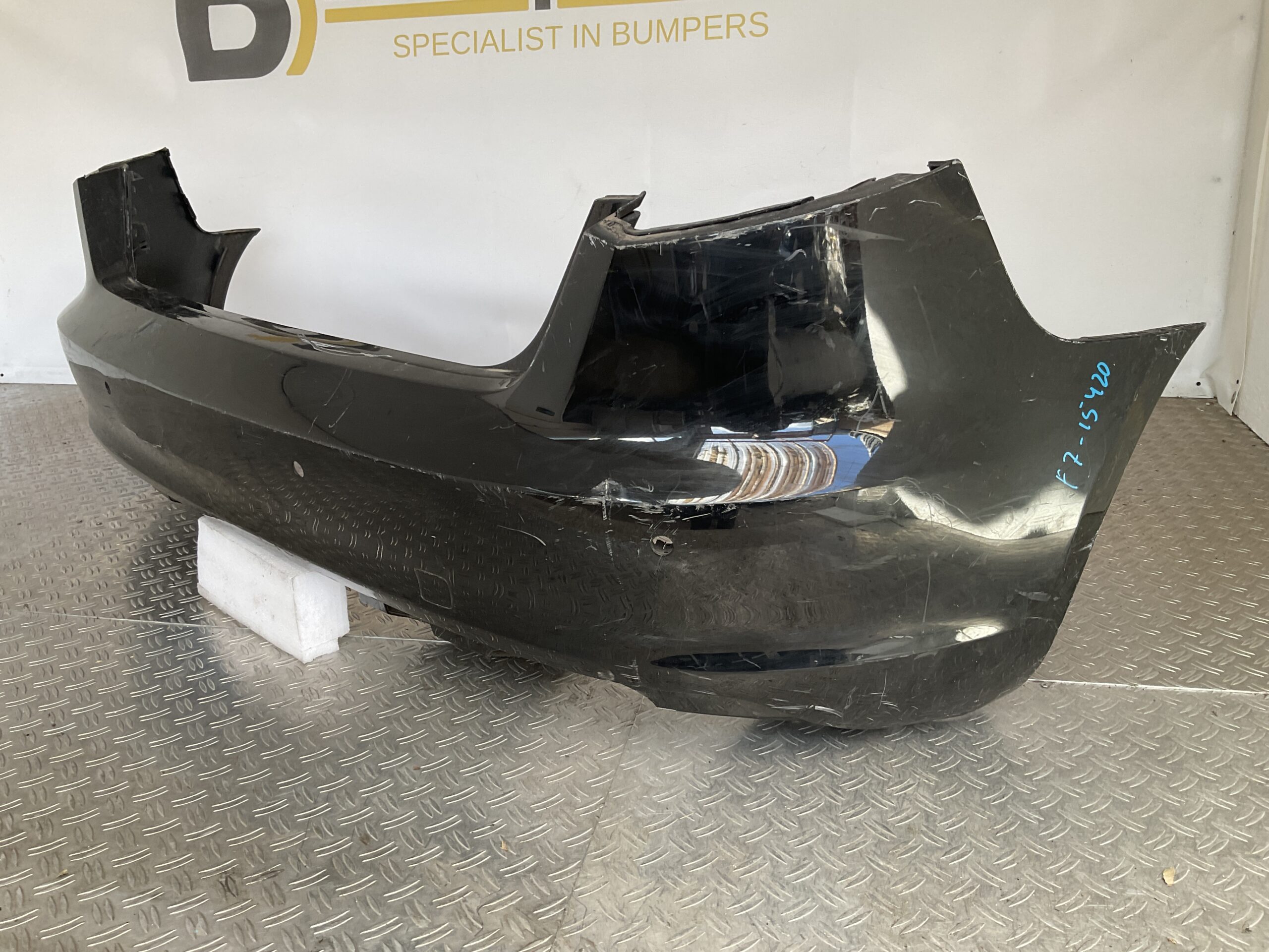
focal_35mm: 29
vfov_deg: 48.2
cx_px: 634
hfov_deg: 61.7
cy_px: 476
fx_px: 1063
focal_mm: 3
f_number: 1.8
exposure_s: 1/120
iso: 32
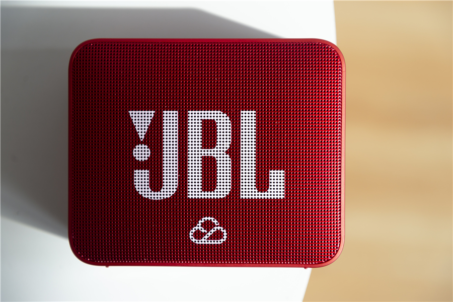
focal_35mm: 85
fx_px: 1069
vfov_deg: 16.1
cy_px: 151
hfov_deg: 23.9
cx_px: 226
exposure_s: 1/125
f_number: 4.5
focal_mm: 85
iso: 180
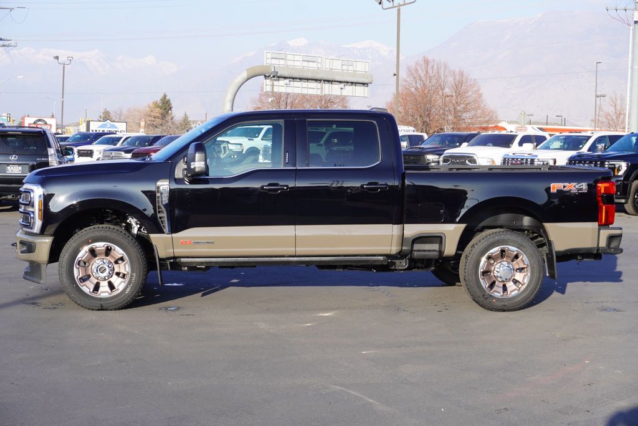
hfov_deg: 36.9
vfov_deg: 25.1
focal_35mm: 54
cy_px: 213
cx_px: 319
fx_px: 958
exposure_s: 1/100
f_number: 8
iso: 100
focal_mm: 36
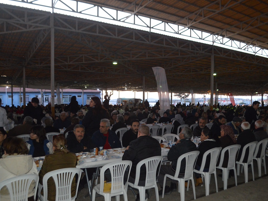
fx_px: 232
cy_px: 100
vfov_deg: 46.8
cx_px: 149
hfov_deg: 59.8
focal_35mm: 30
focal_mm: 18
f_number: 3.5
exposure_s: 1/60
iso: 2000
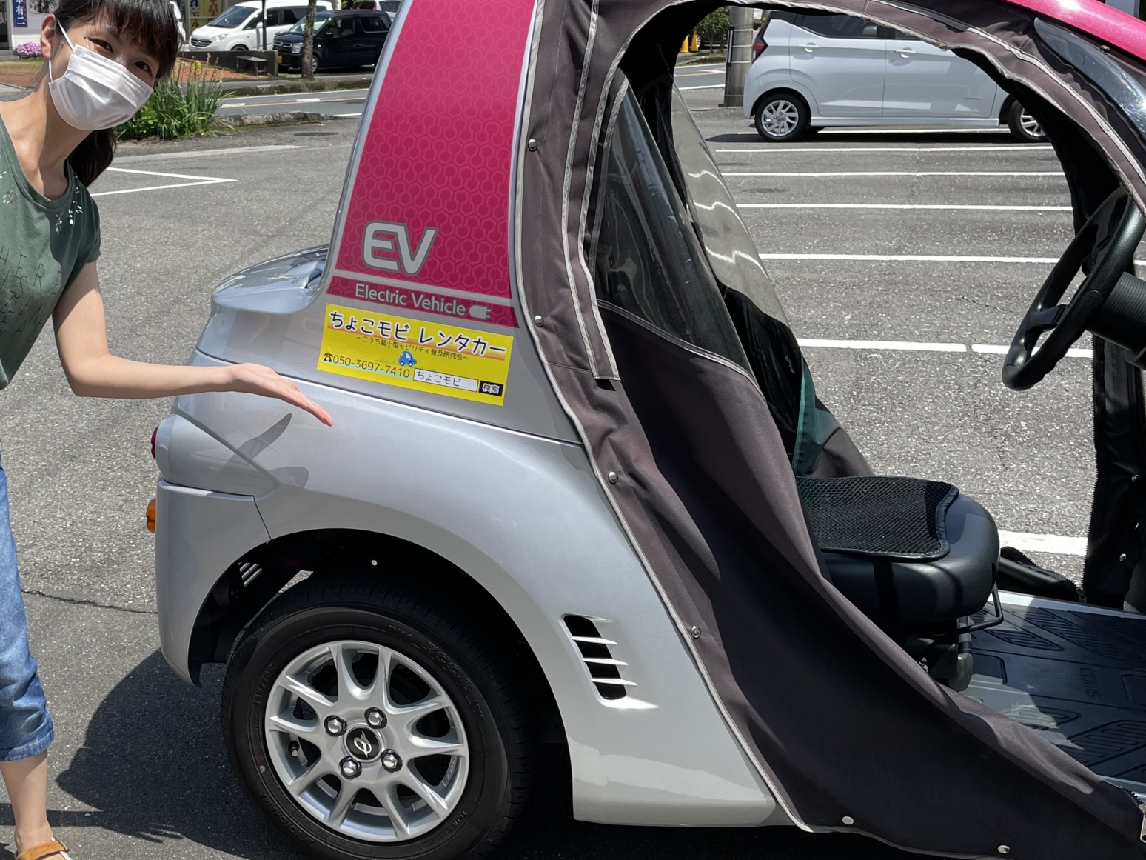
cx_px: 268
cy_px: 393
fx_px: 1424
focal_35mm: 43
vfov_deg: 33.6
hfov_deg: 42.3
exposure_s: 1/2959
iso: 32
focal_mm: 4.2
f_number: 1.6
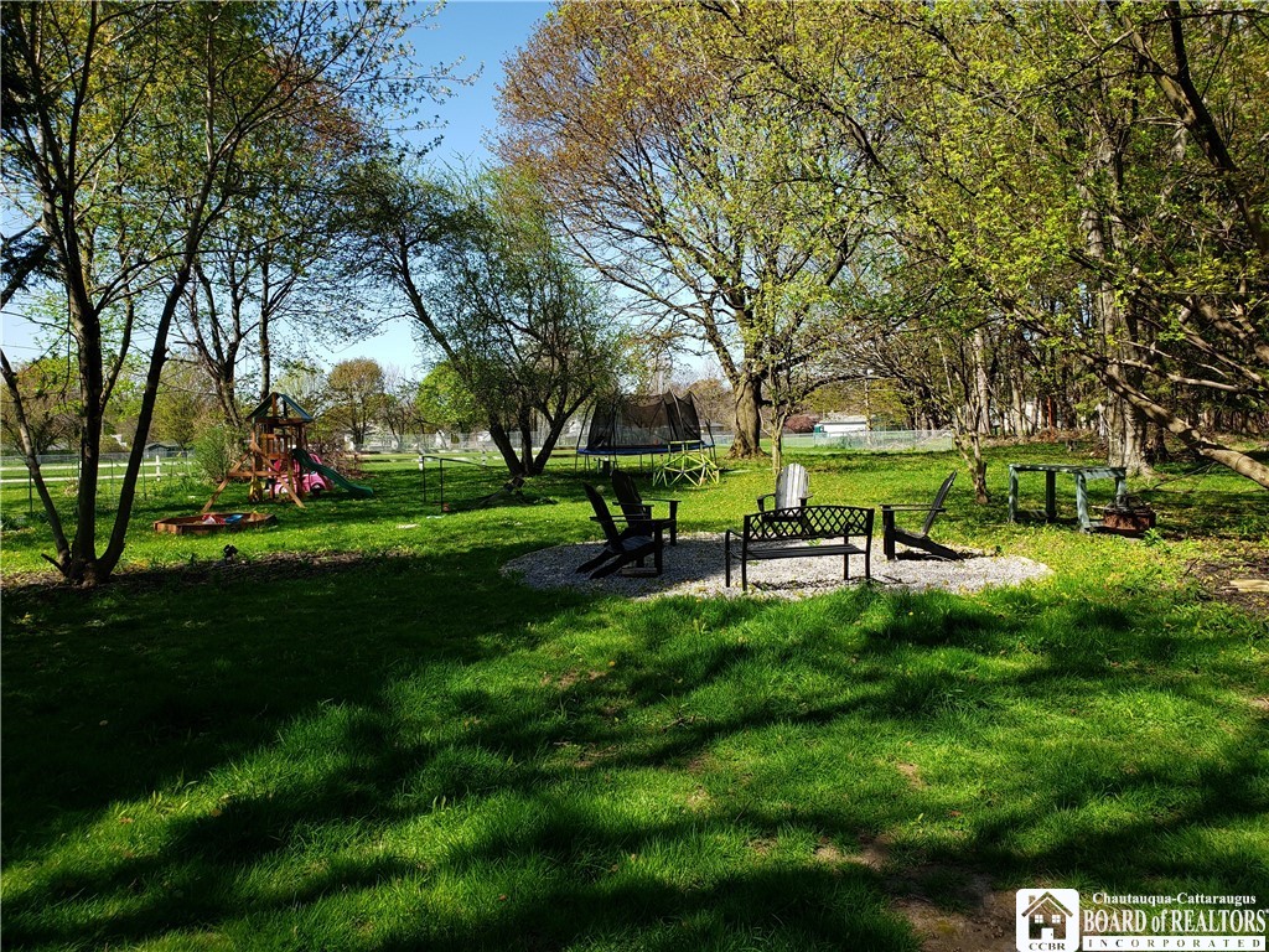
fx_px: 953
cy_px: 476
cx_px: 634
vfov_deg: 53.1
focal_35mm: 26
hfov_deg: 67.3
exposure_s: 1/750
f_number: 2.4
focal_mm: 4.3
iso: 50
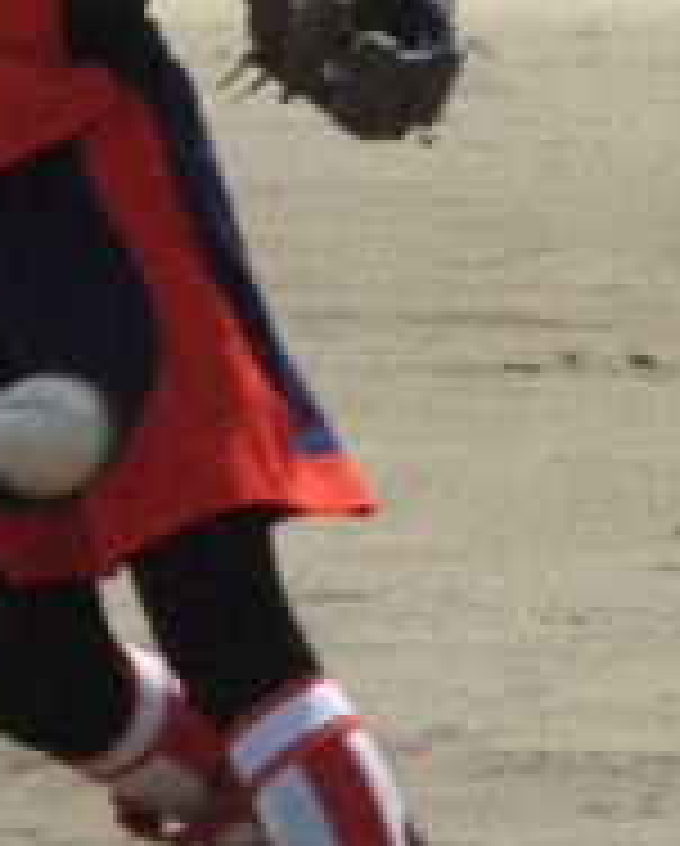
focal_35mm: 840
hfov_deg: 1.8
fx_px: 21080
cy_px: 288
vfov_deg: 2.3
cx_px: 414
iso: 100
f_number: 5.5
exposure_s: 1/500
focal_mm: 48.4
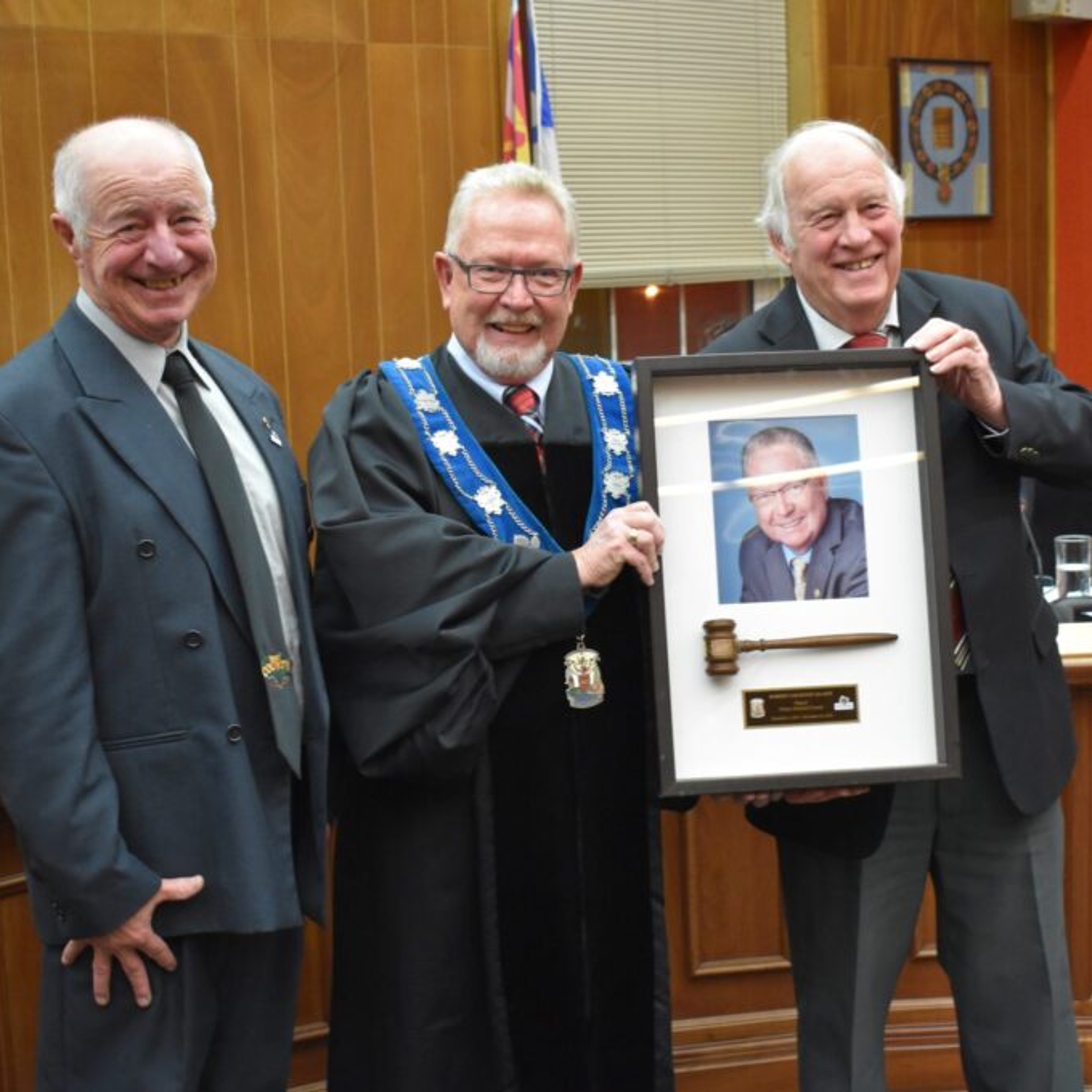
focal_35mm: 56
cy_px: 547
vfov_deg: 30.7
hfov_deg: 30.7
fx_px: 1986
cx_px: 588
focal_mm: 29
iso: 2200
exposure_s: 1/60
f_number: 4.2
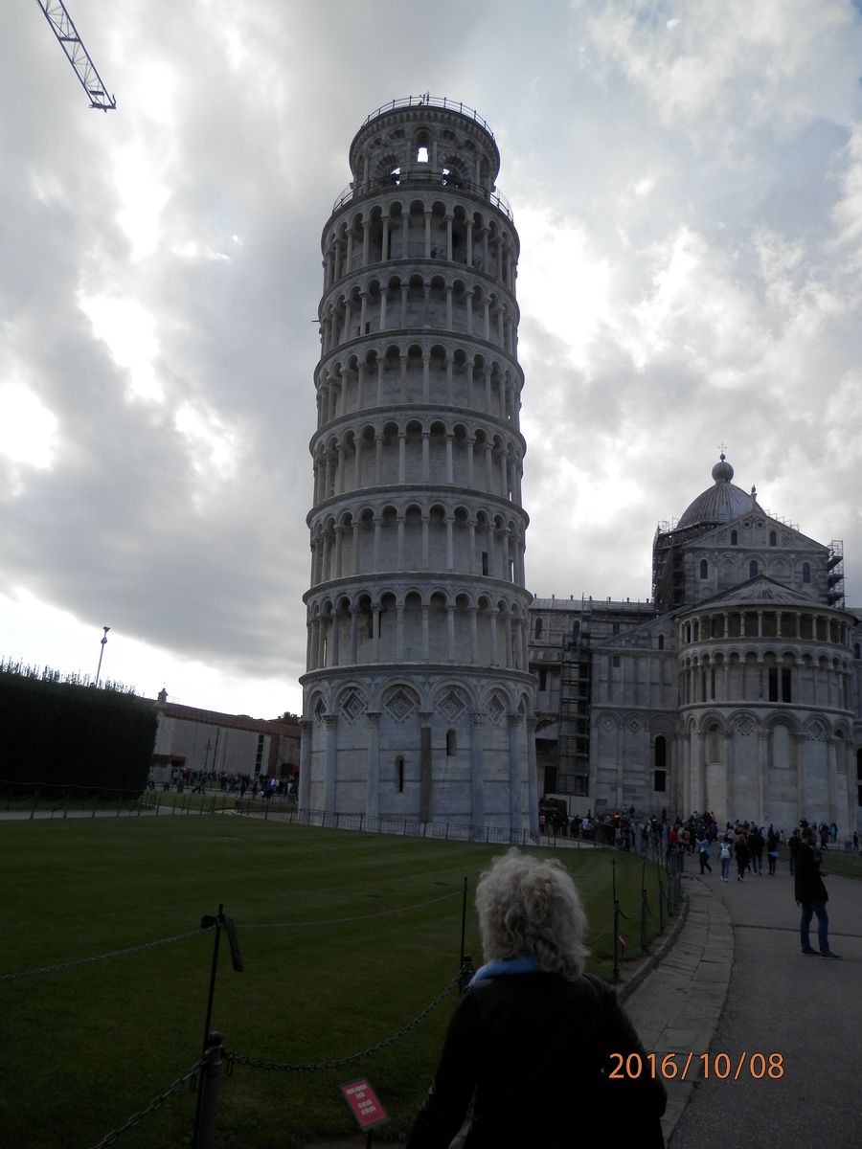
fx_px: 830
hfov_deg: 54.9
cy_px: 574
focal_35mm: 25
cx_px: 431
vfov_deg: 69.4
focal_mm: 4.5
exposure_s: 1/160
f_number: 8.7
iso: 80
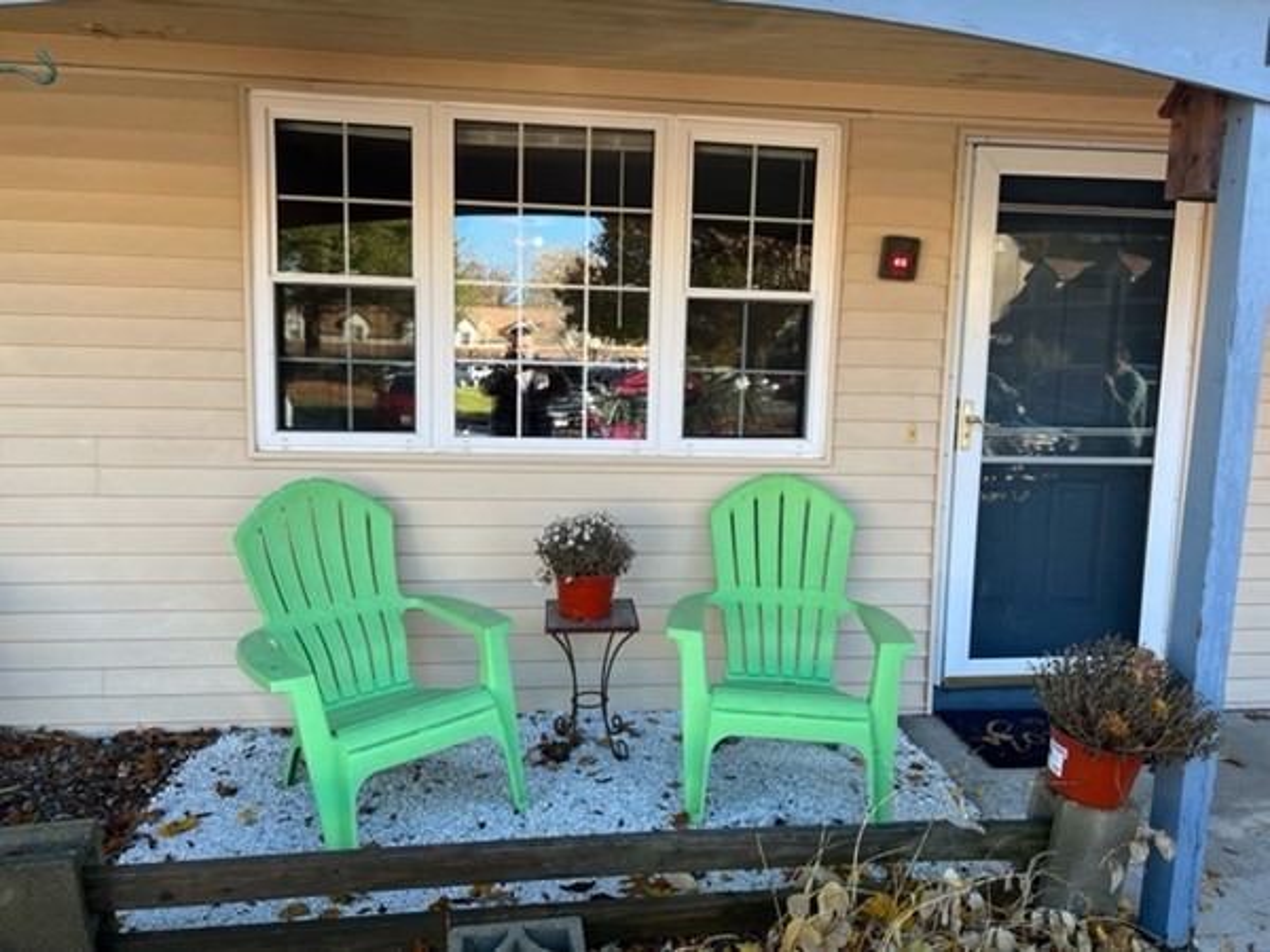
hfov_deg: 67.3
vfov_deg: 53.1
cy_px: 476
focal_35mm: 26
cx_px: 635
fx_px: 954
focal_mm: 5.7
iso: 50
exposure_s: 1/394
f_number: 1.5
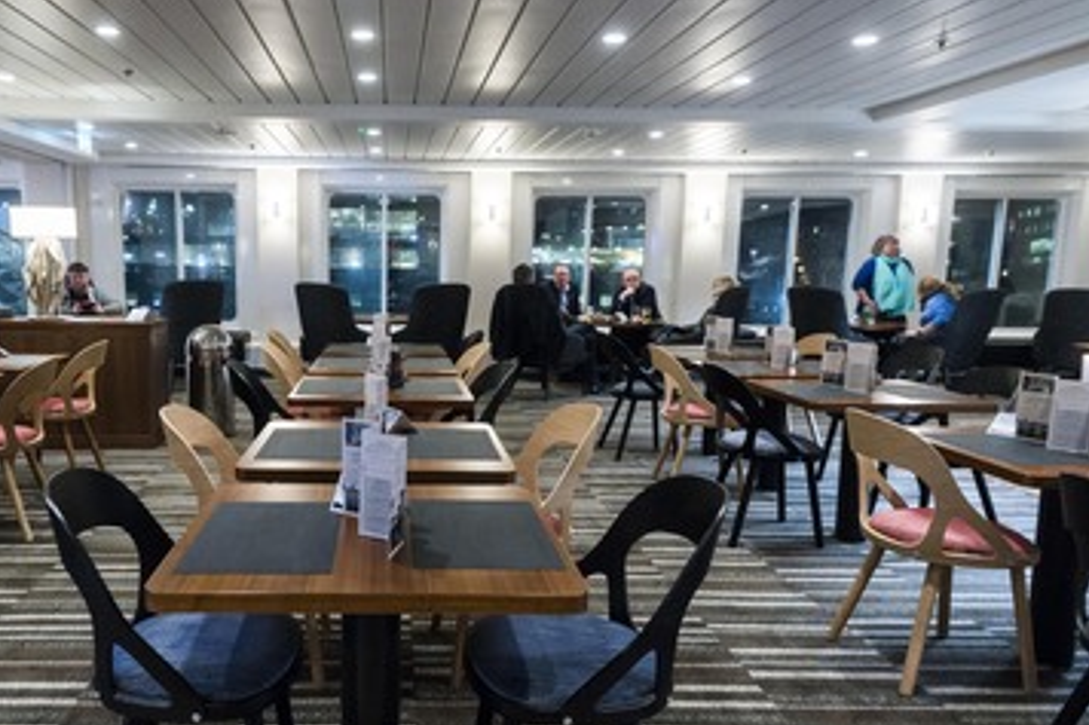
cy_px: 398
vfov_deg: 47.8
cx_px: 395
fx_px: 816
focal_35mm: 27
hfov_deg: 66.2
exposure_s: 1/25
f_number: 6.3
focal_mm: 16
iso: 1600
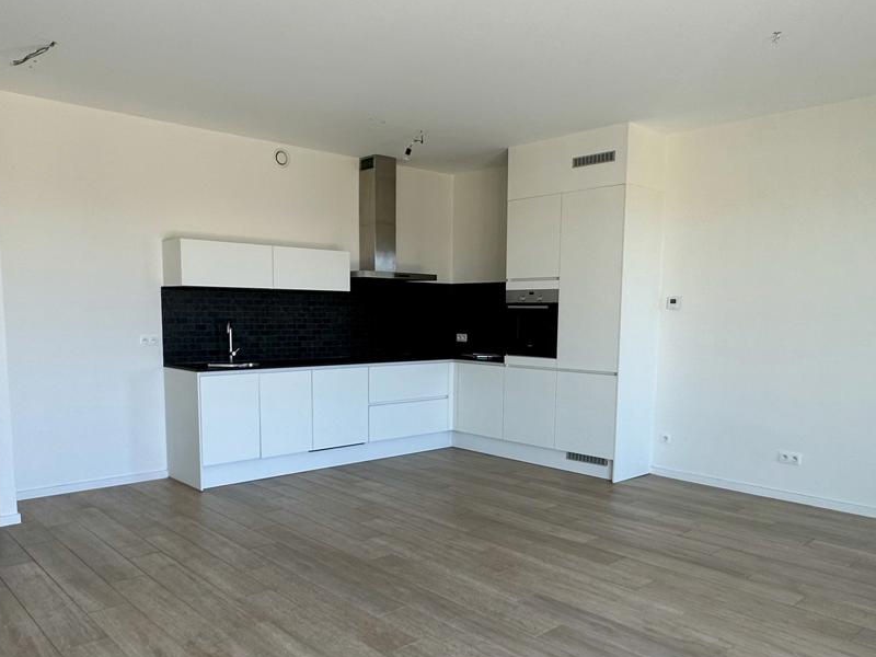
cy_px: 400
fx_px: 709
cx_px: 420
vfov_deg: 49.4
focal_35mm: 28
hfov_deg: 63.4
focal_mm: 2.22
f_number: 2.2
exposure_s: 1/99
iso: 64
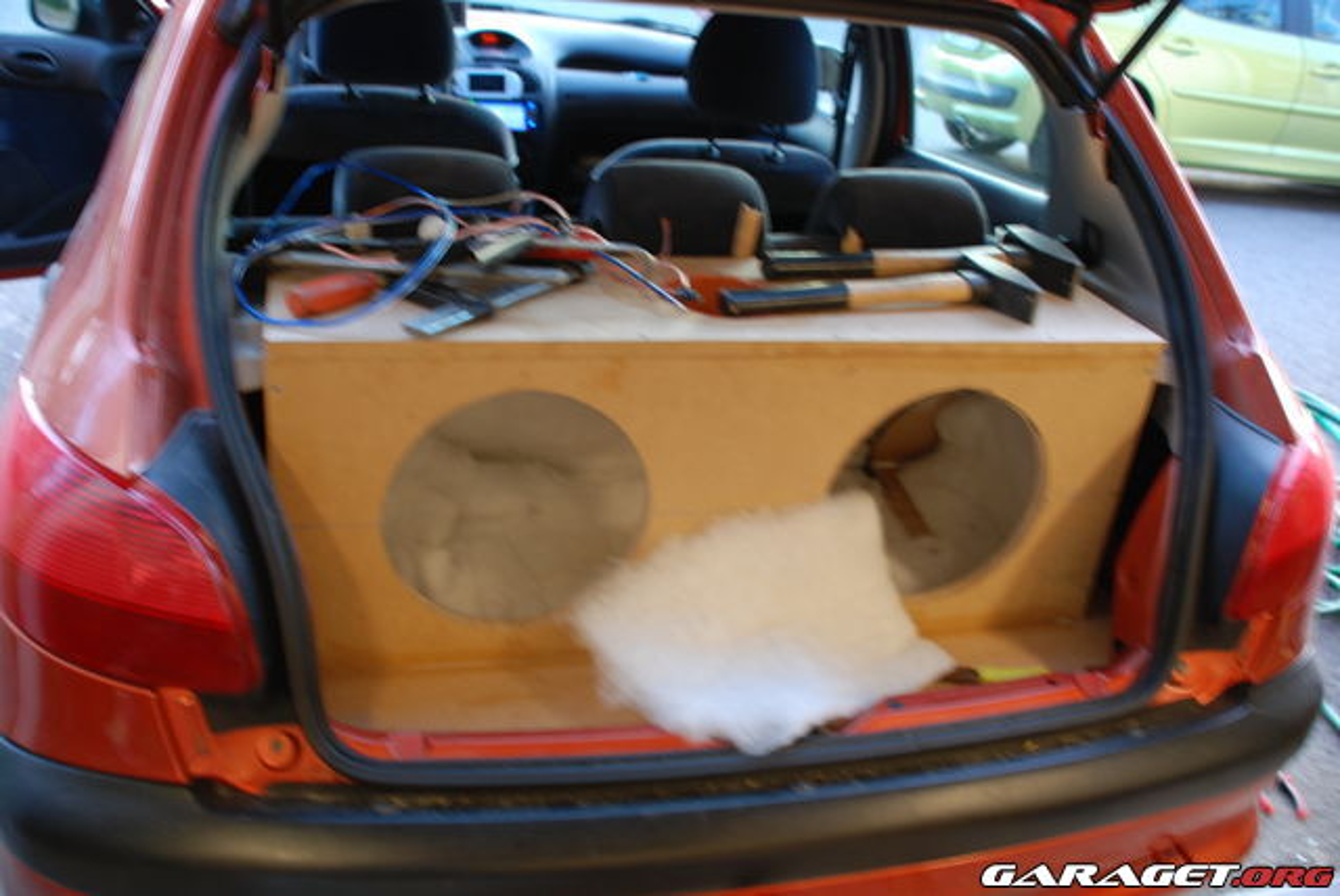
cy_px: 448
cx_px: 670
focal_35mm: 33
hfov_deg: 57.2
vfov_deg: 40.0
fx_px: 1229
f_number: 3.8
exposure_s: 1/4
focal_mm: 22
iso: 200
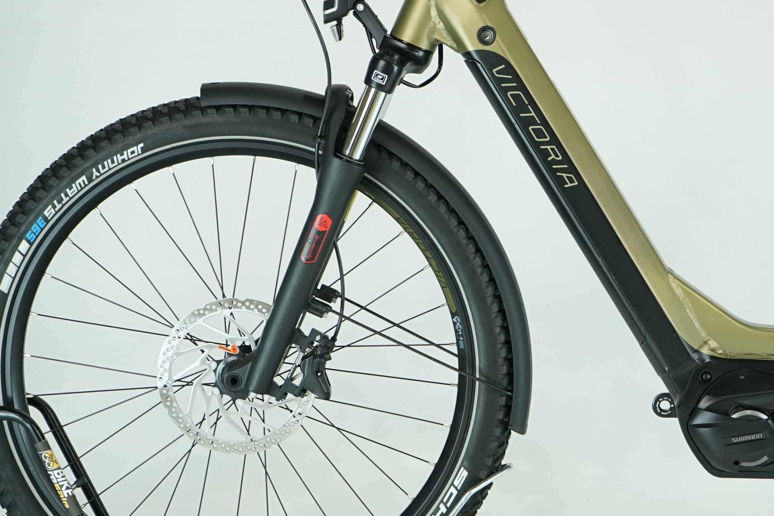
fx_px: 2386
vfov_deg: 12.3
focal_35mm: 111
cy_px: 185
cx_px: 703
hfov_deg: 18.1
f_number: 5.6
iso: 1600
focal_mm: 55
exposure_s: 1/200
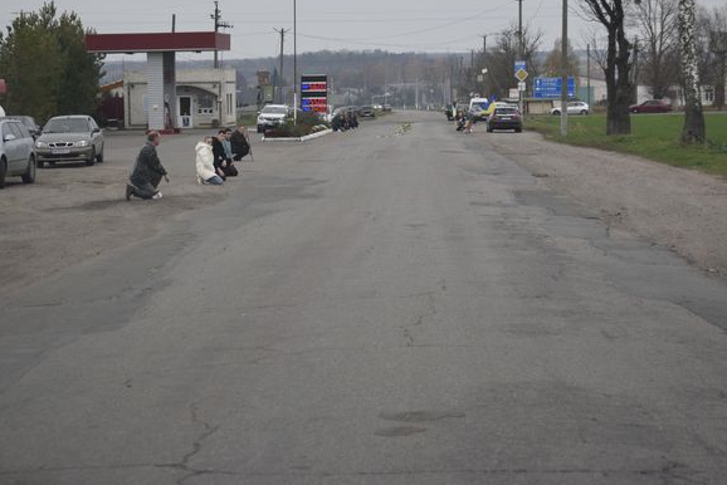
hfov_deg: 23.2
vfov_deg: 15.6
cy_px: 179
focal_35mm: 88
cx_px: 353
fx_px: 1771
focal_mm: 45
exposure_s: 1/320
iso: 800
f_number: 5
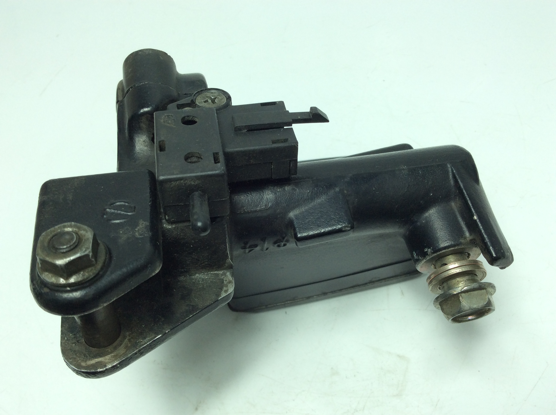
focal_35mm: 32
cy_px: 208
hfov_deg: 56.9
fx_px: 513
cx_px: 278
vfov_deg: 44.1
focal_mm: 3.3
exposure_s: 1/278
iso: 32
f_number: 2.4
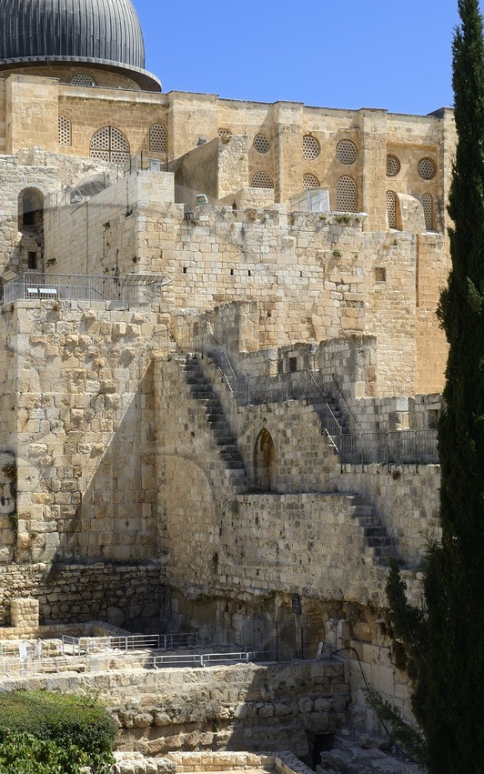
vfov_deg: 30.6
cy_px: 456
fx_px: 1414
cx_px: 96
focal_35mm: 67
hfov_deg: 19.2
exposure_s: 1/200
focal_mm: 35
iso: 100
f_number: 8
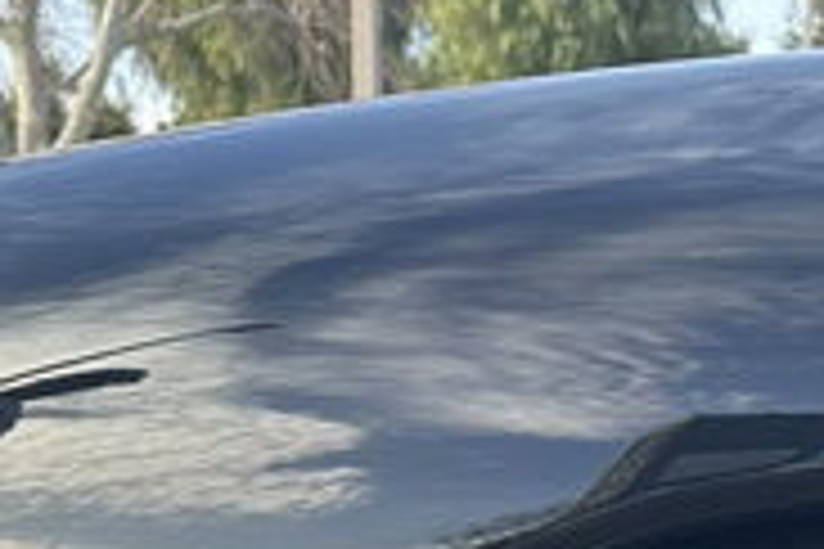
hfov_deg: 18.8
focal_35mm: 105
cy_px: 1161
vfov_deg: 11.5
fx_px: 2403
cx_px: 865
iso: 80
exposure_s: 1/564
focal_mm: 6.86
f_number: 1.78
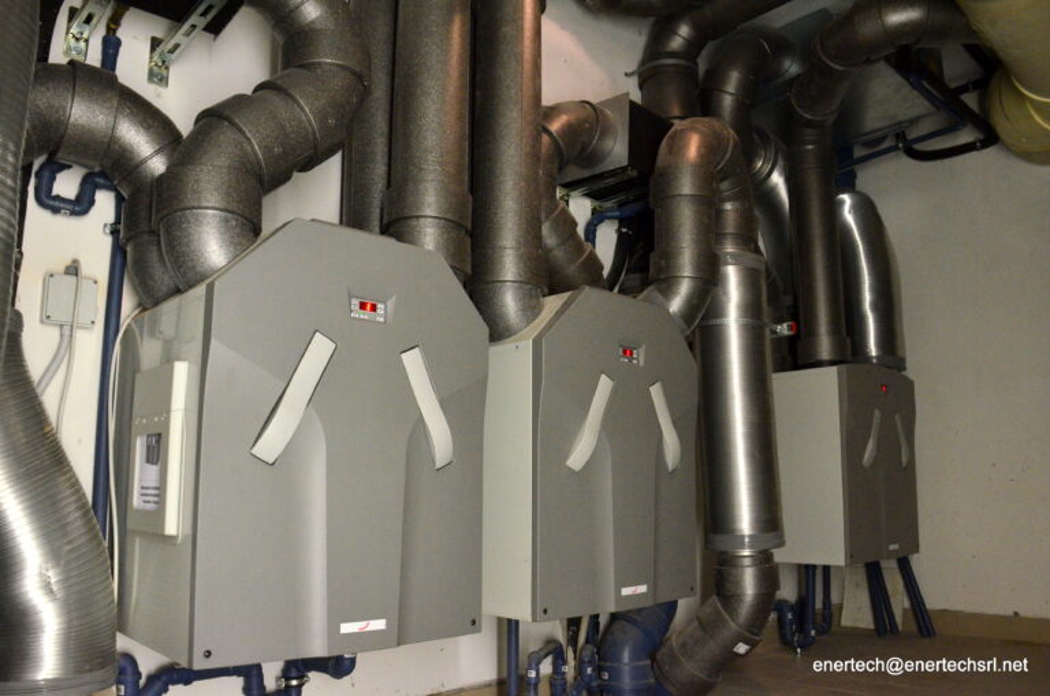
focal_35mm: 27
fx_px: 786
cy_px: 348
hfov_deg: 67.5
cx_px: 525
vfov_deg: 47.8
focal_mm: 18
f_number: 6.3
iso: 1600
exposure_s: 1/160
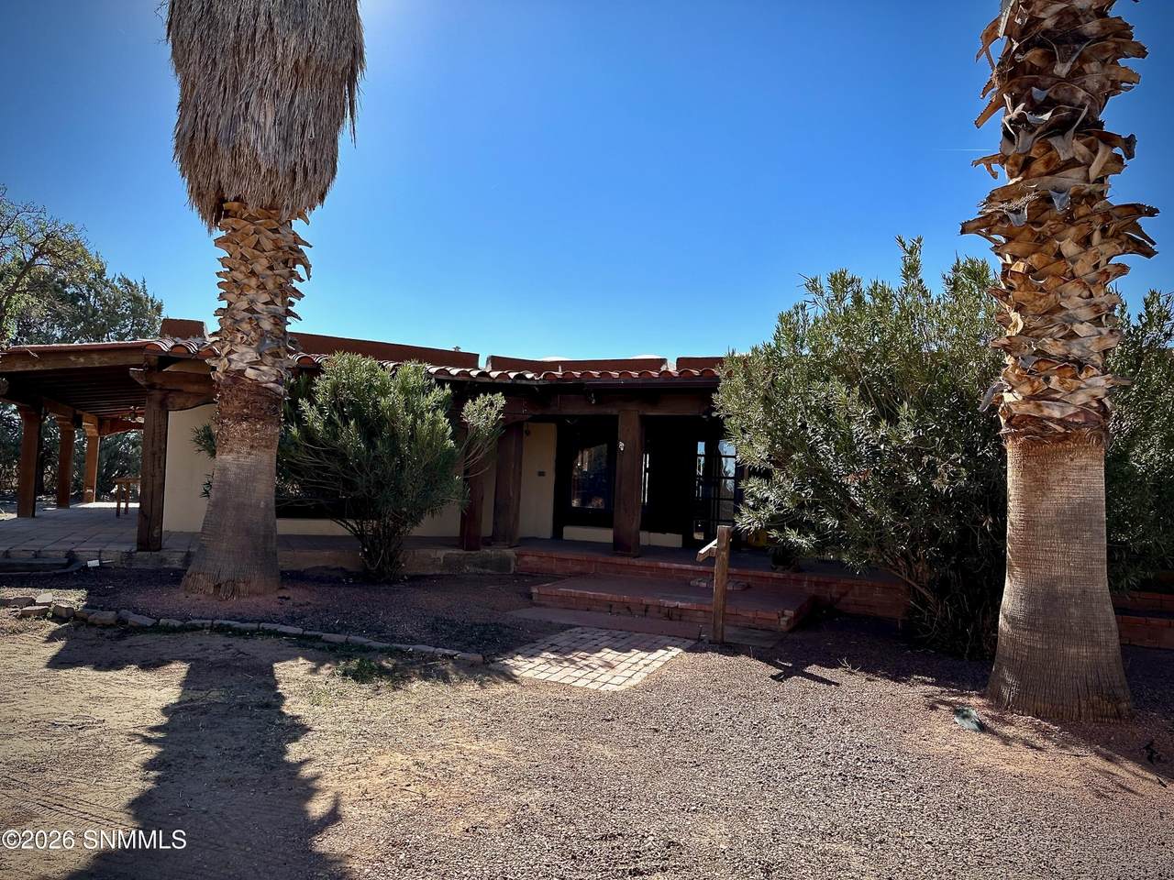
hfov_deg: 71.6
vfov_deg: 56.8
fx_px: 814
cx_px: 587
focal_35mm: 24
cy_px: 440
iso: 80
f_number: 1.78
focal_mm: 6.86
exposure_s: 1/4016
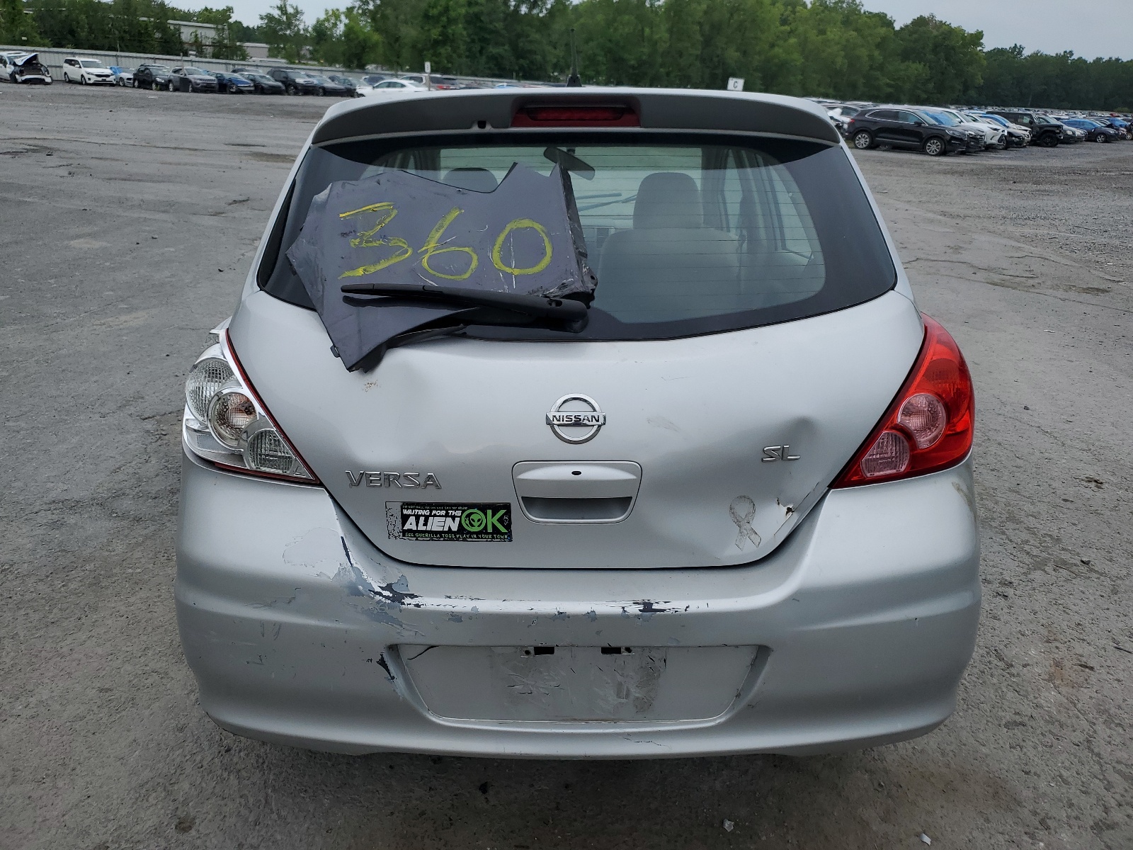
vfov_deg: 53.1
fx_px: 851
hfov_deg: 67.3
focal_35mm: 26
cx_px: 566
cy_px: 425
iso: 50
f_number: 1.5
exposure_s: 1/1667
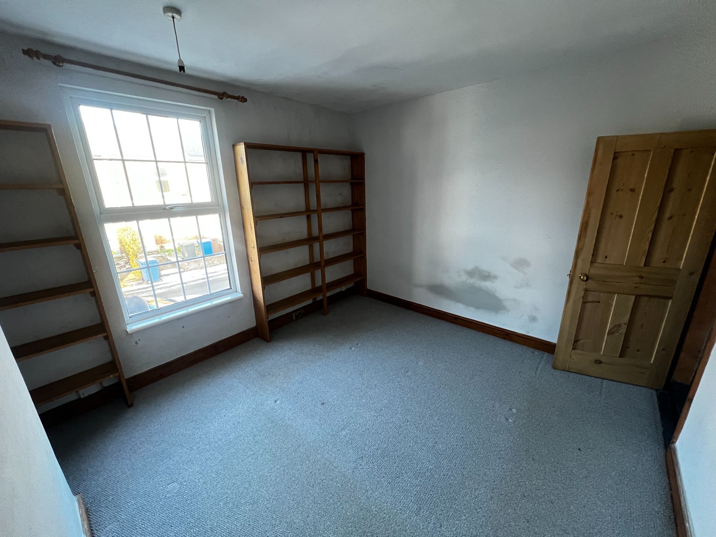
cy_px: 268
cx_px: 358
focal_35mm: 13
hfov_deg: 106.2
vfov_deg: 89.9
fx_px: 269
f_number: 1.8
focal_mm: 1.57
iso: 250
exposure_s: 1/65
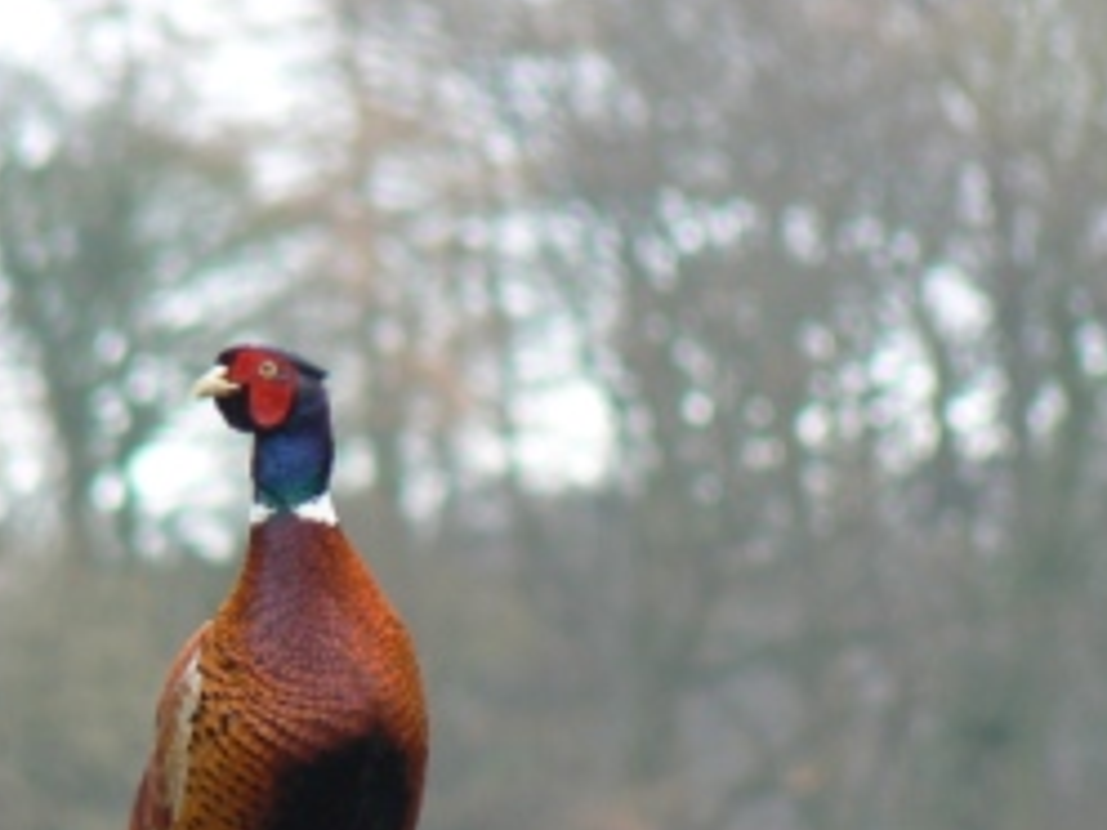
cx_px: 308
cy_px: 665
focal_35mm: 697
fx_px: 22290
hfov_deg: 2.8
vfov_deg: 2.1
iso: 80
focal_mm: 66.7
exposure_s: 1/60
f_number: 3.3
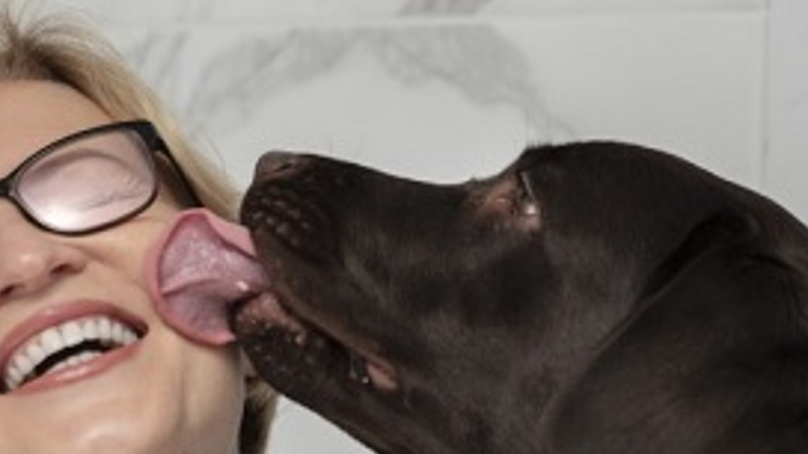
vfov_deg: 6.0
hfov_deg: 10.7
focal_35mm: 202
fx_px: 4328
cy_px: 423
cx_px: 339
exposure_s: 1/200
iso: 500
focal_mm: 75
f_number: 2.8
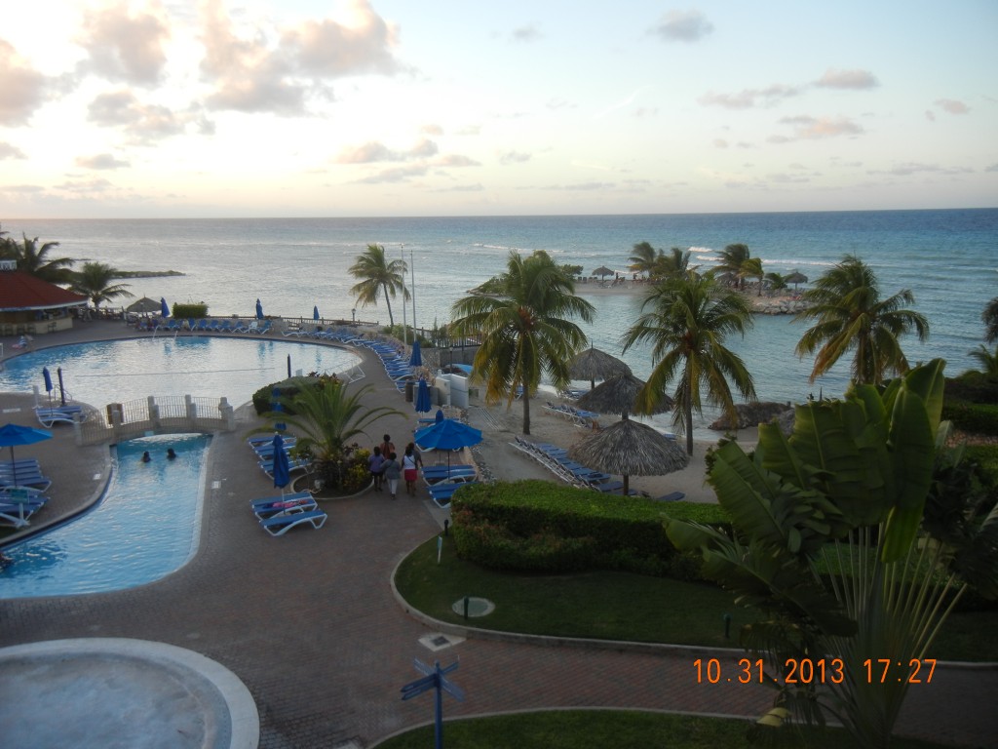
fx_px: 865
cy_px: 374
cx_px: 499
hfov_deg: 60.0
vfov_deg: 46.8
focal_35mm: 30
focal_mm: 5.4
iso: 160
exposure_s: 1/158
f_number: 3.5
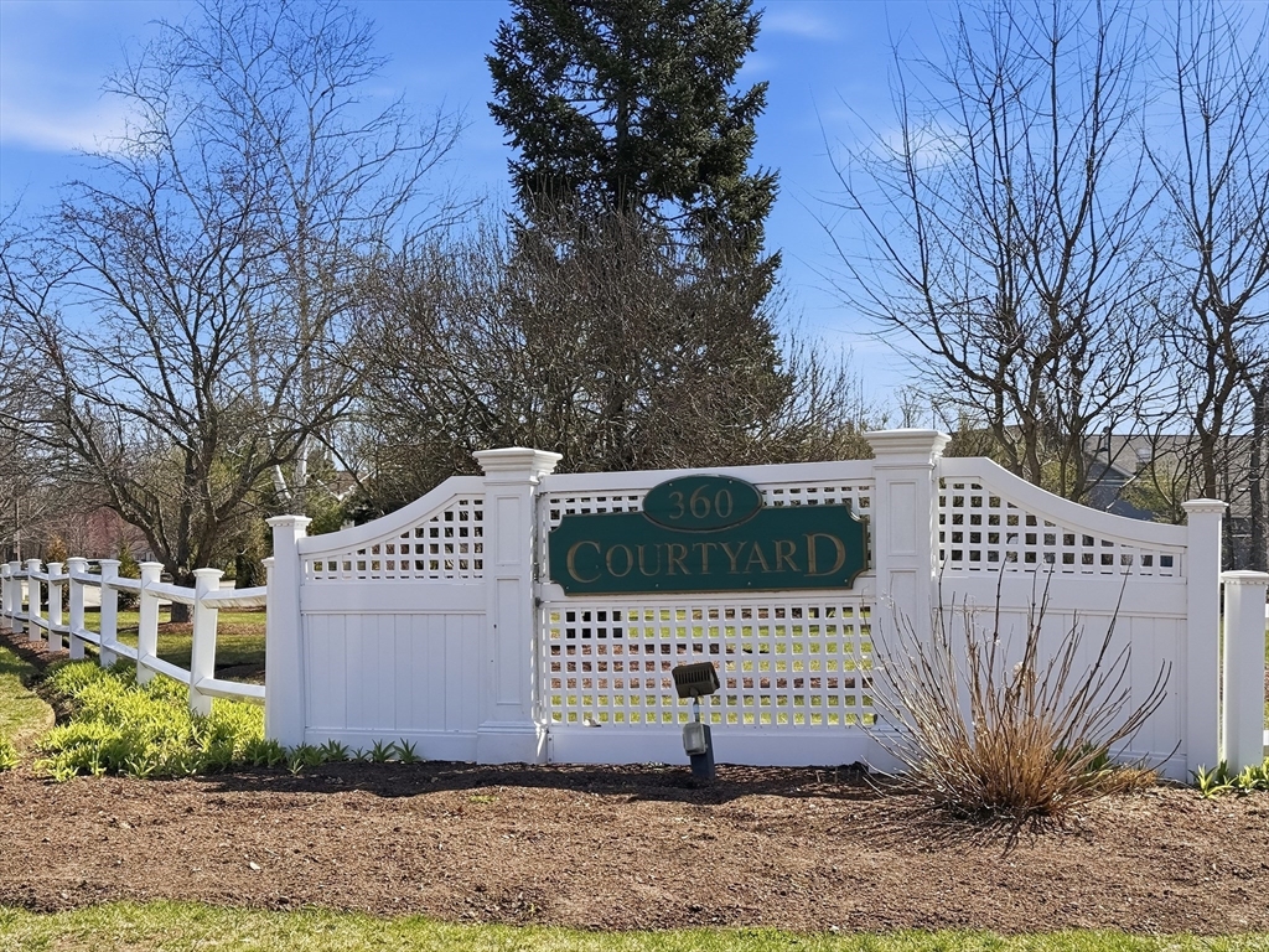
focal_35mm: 48
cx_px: 634
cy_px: 476
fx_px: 1760
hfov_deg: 39.7
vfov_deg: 30.3
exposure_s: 1/4587
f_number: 1.8
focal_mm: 6.8
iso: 80
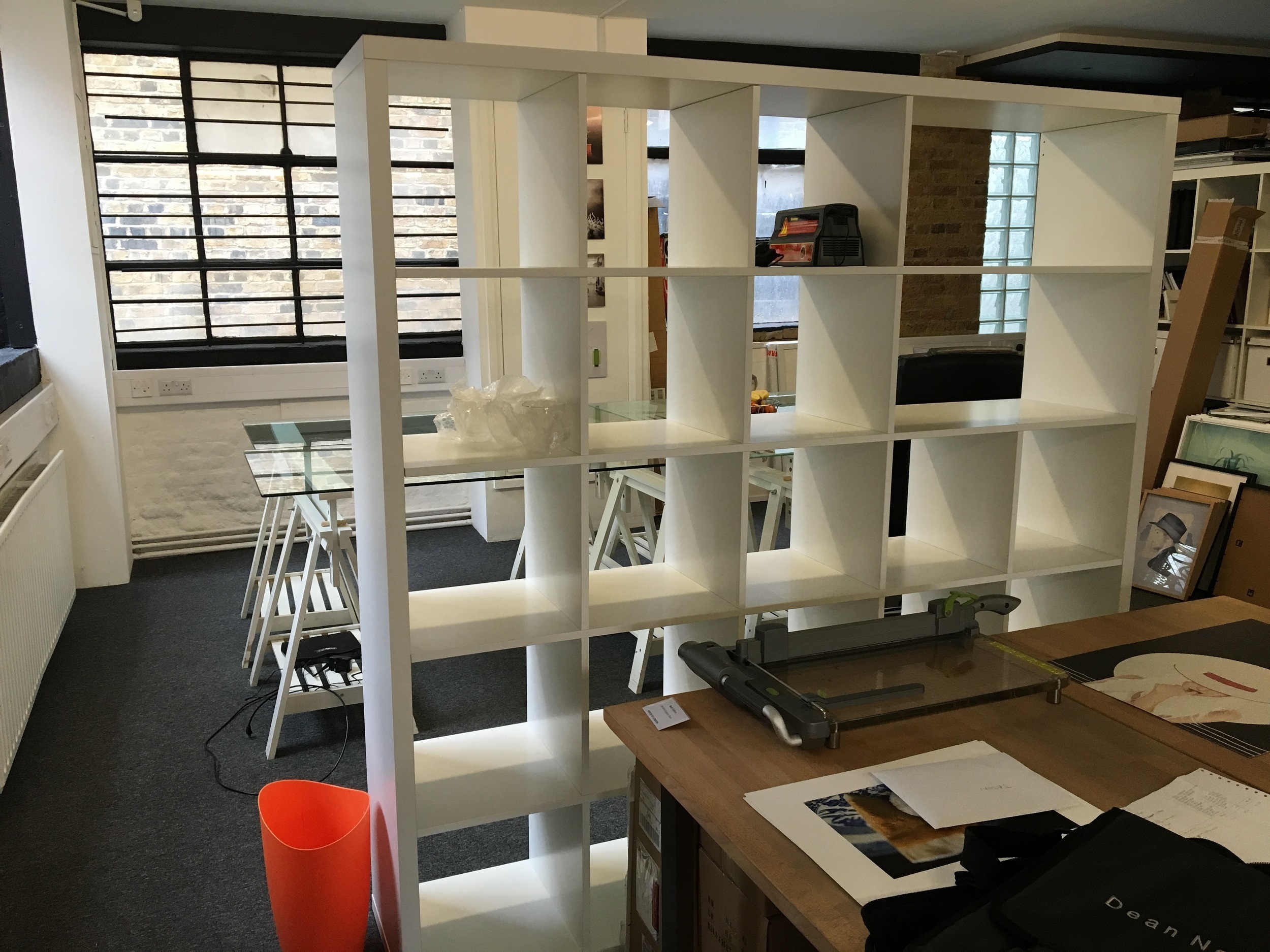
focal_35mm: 29
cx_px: 635
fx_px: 1064
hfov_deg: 61.7
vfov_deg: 48.2
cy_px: 476
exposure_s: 1/33
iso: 50
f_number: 2.2
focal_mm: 4.15
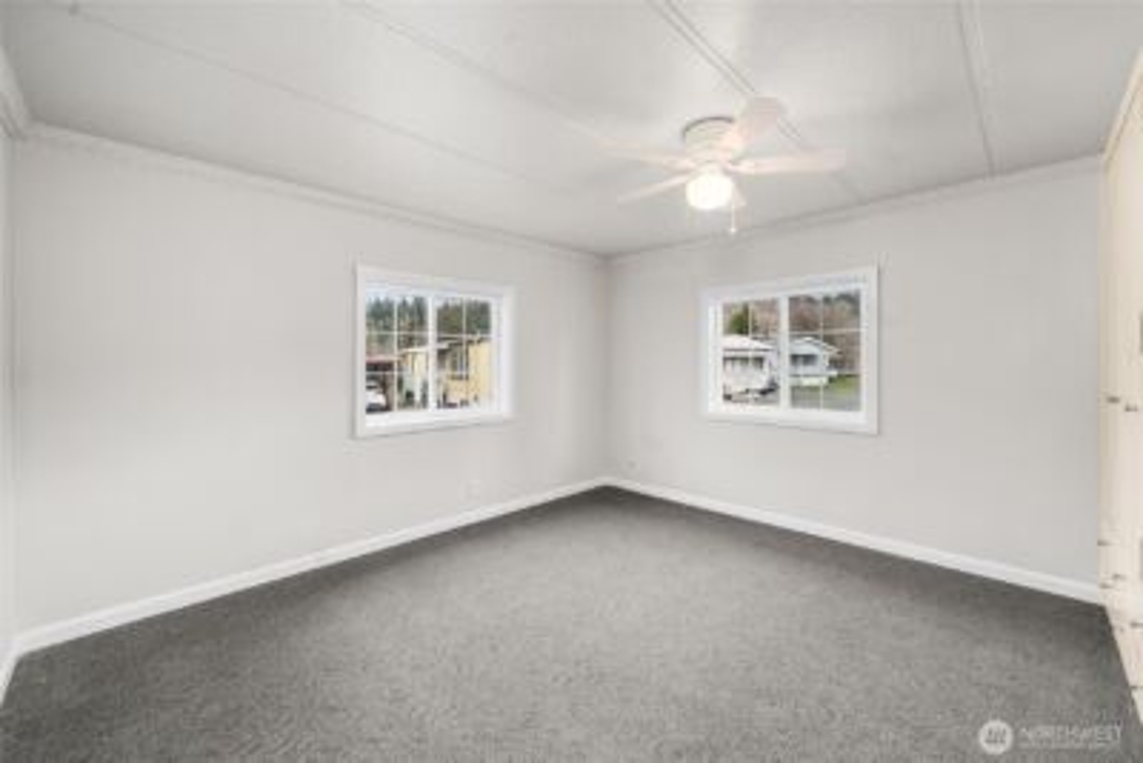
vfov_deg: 85.5
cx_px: 572
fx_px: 413
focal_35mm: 13
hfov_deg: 108.3
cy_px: 382
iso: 250
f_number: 7.1
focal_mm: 13
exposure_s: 1/60
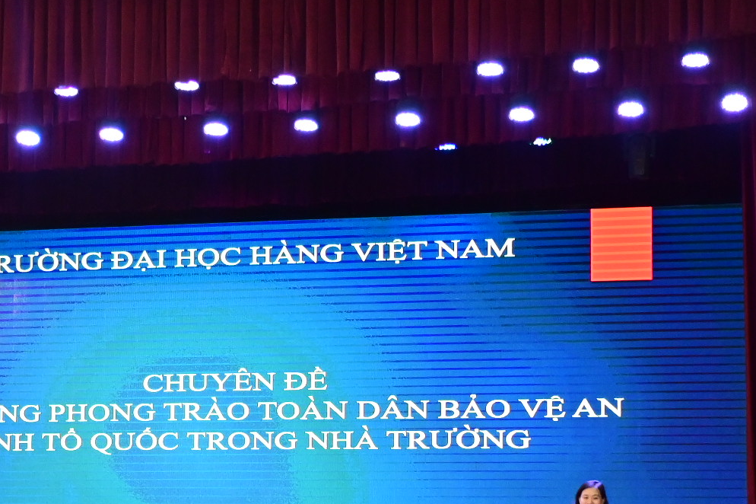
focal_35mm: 103
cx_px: 128
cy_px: 466
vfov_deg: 13.2
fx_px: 2162
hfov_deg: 19.6
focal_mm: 35
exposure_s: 1/160
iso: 4000
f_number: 4.2
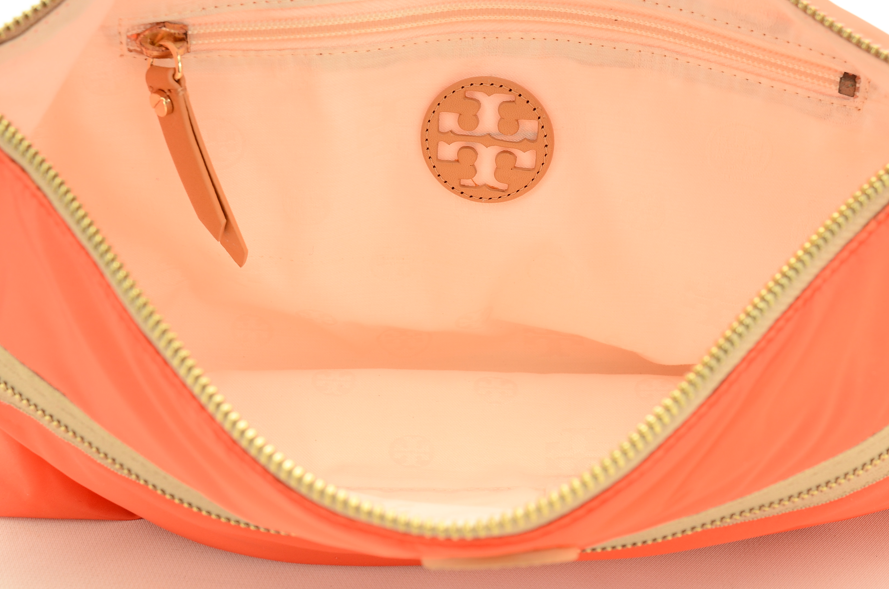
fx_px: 1429
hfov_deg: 34.5
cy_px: 265
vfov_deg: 23.3
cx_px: 495
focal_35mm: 58
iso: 320
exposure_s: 1/60
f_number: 10
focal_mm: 34
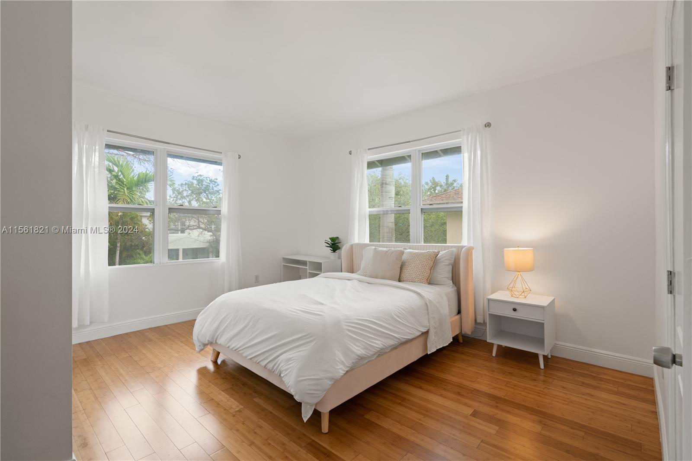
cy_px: 230
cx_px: 346
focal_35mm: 16
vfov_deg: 73.7
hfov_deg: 96.7
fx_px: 307
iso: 400
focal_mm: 16
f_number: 8
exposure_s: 1/8
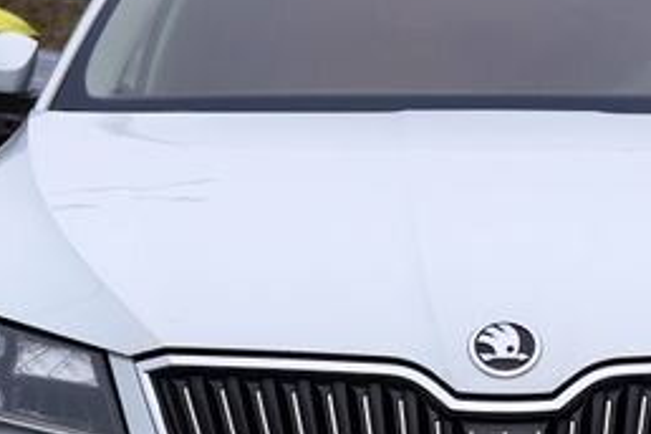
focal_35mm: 159
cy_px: 337
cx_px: 512
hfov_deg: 12.9
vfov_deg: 8.6
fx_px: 2875
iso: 100
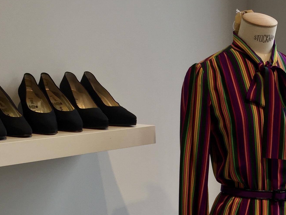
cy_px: 248
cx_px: 240
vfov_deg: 19.4
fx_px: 595
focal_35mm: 72
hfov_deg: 26.4
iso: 32
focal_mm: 4.15
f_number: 2.2
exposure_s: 1/100
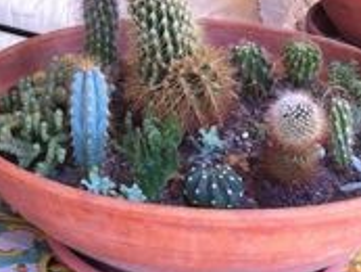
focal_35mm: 142
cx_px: -72
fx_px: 1482
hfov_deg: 13.5
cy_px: -257
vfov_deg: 9.8
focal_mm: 3.85
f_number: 2.8
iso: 100
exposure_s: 1/60
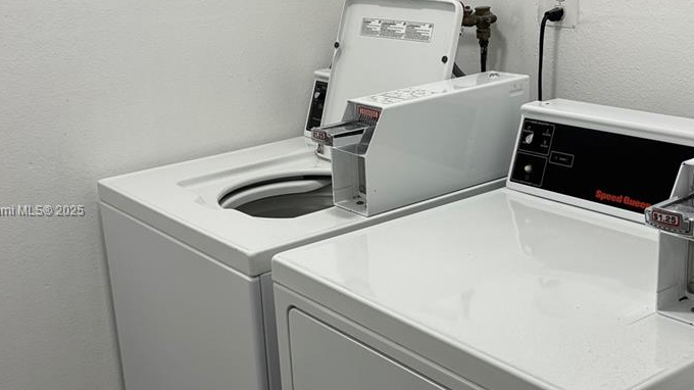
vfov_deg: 23.9
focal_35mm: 50
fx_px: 920
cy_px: 211
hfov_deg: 41.3
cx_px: 356
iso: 125
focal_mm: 5.96
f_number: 1.6
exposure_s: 1/120
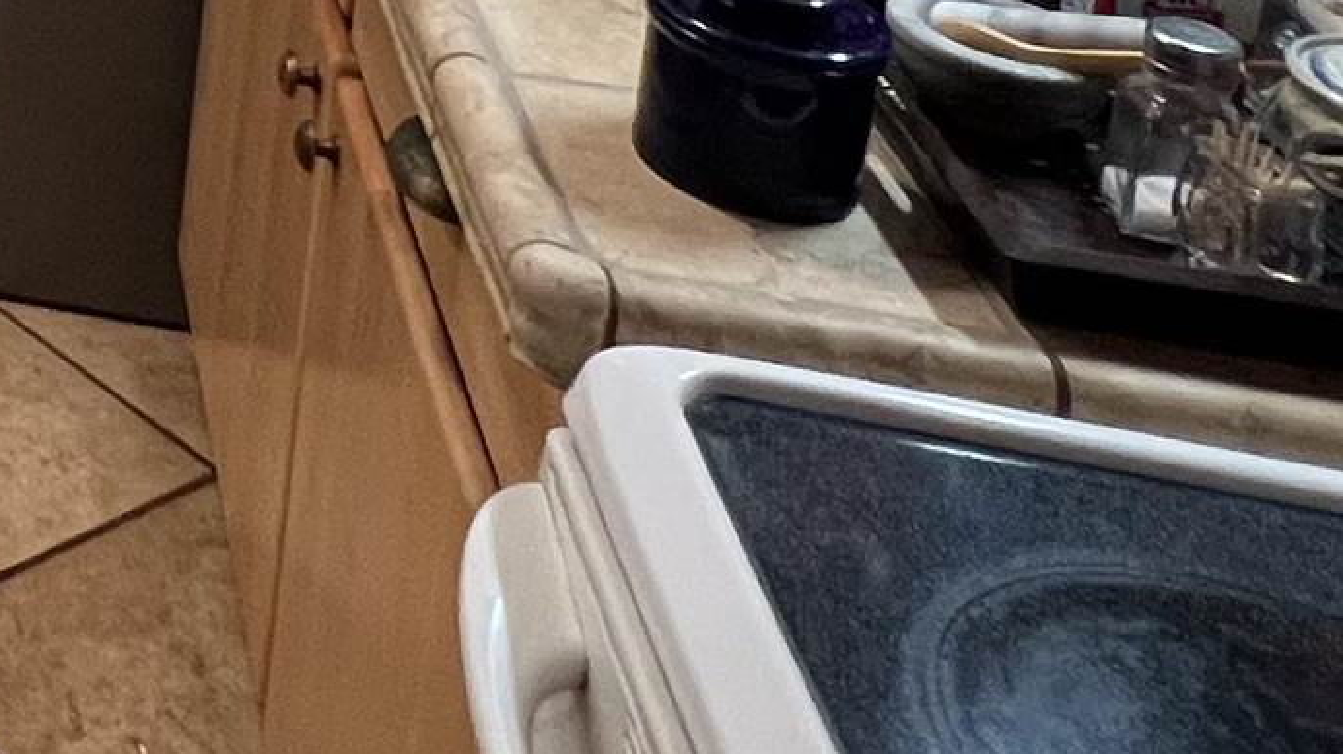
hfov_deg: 24.1
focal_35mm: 63
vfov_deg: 15.1
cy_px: -795
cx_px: -799
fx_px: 2243
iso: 160
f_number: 1.8
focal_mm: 1.57
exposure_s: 1/60
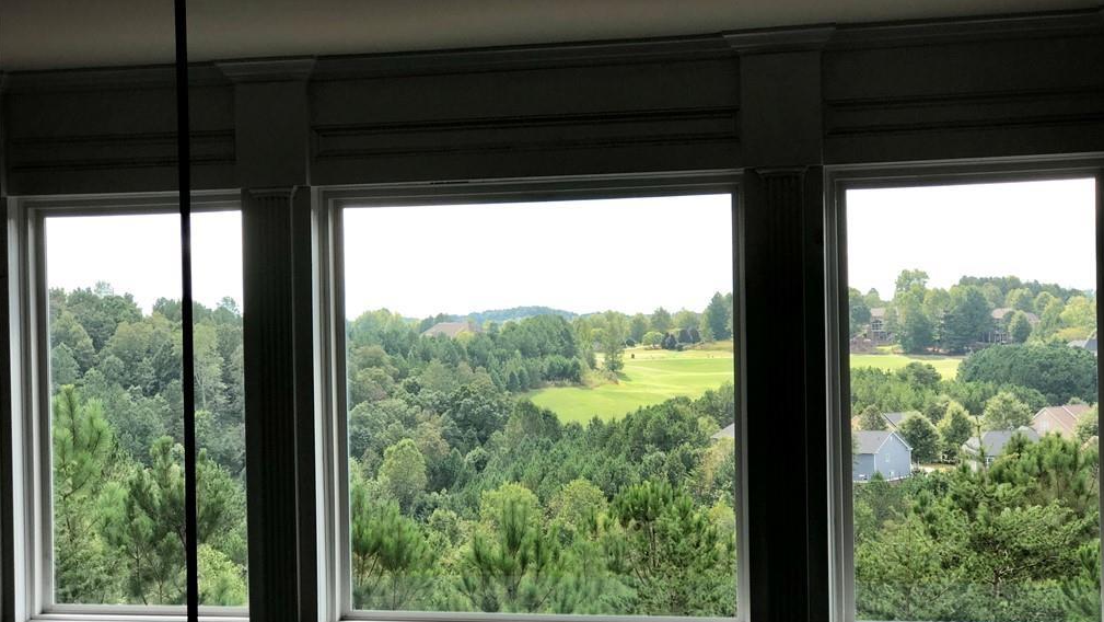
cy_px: 367
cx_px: 556
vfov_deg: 19.1
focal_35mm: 63
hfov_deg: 33.3
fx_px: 1845
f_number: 2.8
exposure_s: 1/120
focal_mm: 6.6
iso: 20
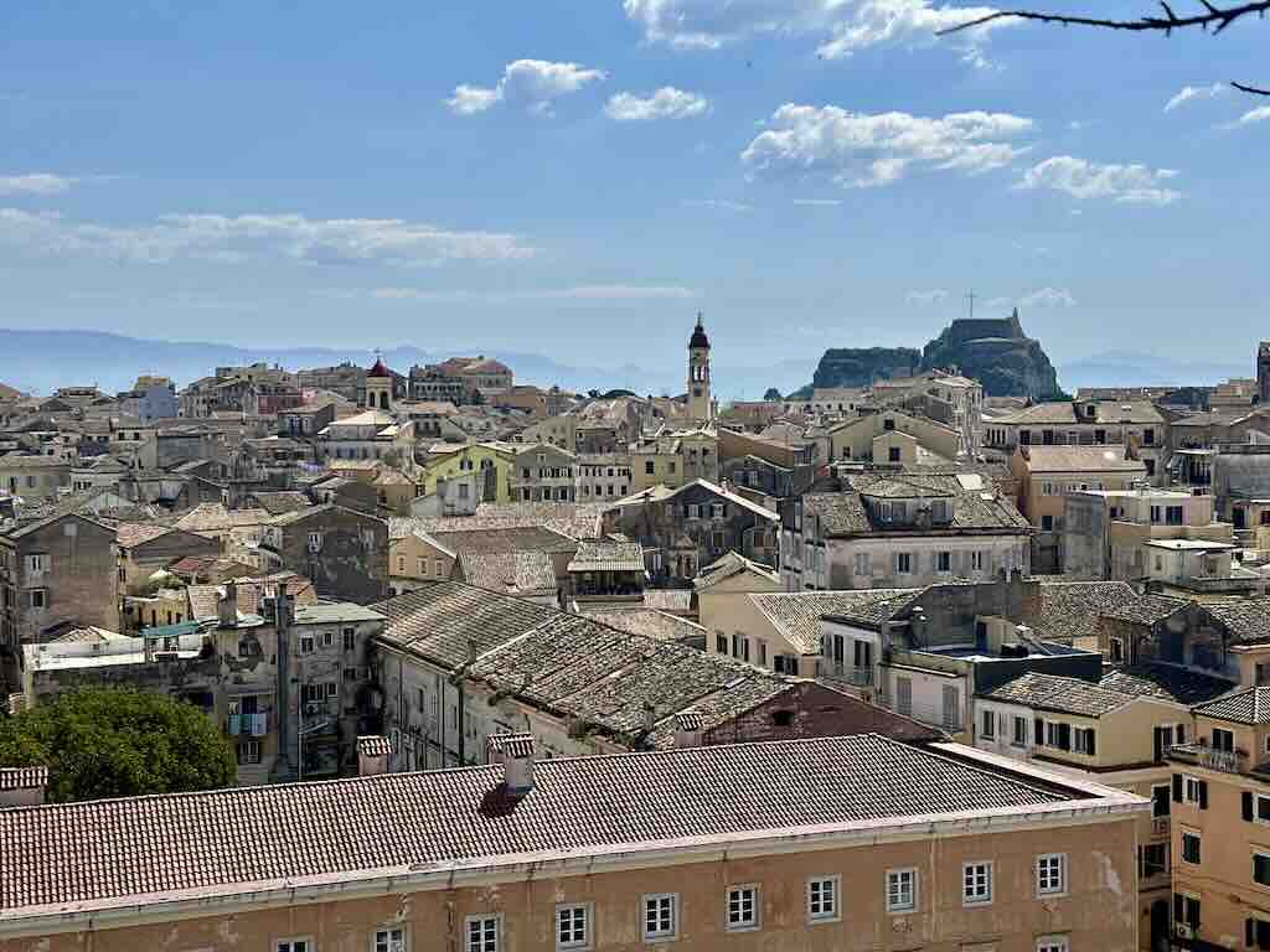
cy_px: 476
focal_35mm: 48
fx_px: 1761
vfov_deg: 30.3
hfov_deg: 39.7
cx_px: 635
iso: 64
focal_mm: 6.86
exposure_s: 1/8929
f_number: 1.78
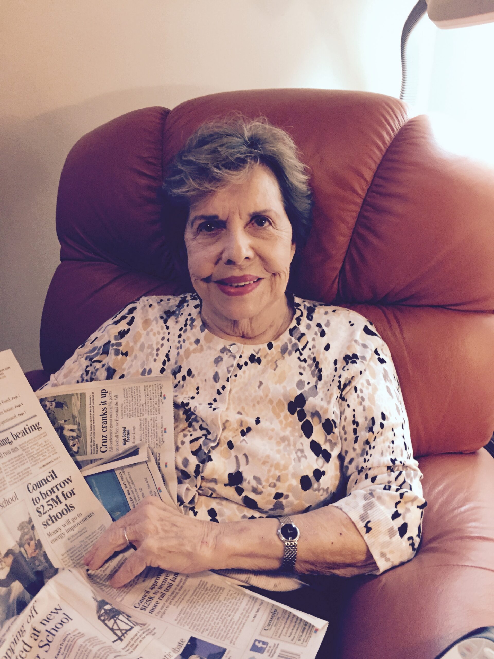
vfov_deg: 61.7
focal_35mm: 29
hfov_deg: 48.2
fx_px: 552
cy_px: 330
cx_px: 247
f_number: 2.2
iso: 250
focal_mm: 4.15
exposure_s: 1/20
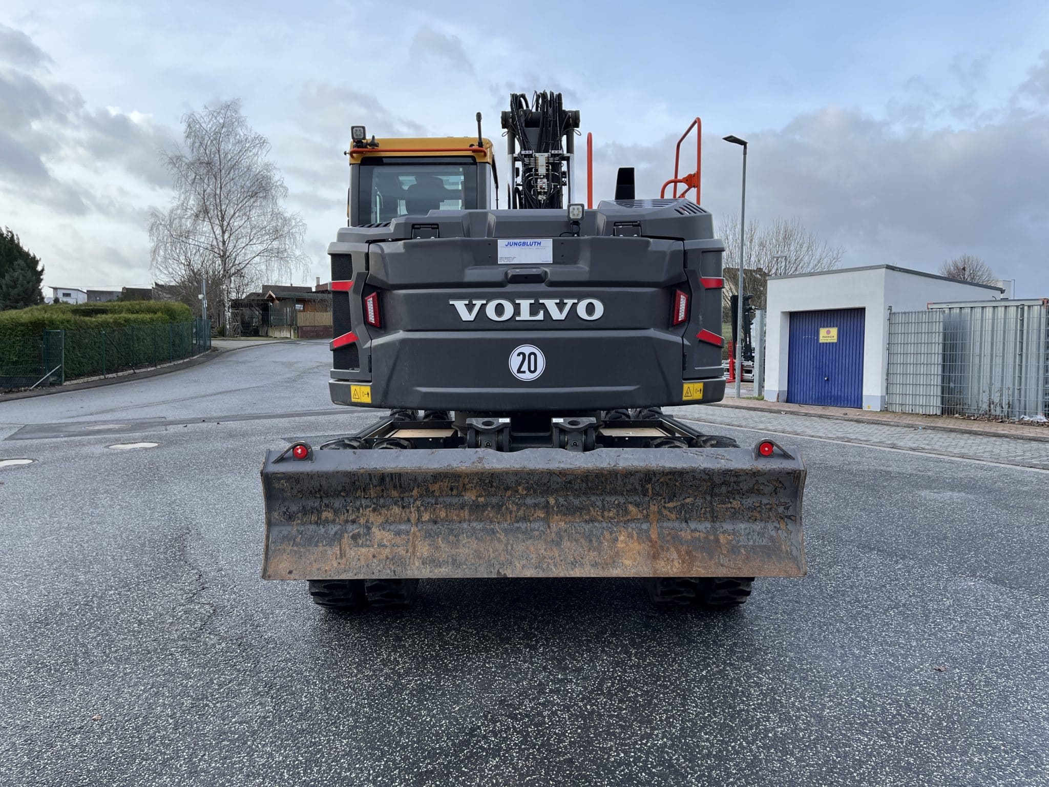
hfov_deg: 67.3
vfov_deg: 53.1
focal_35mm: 26
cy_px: 394
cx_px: 524
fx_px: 788
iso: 50
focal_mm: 5.1
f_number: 1.6
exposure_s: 1/766
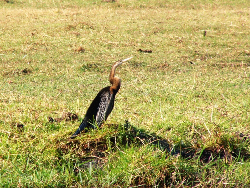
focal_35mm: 432
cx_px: 125
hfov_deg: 4.6
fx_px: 3121
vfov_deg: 3.4
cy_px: 94
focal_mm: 72
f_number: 8
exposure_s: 1/160
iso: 100
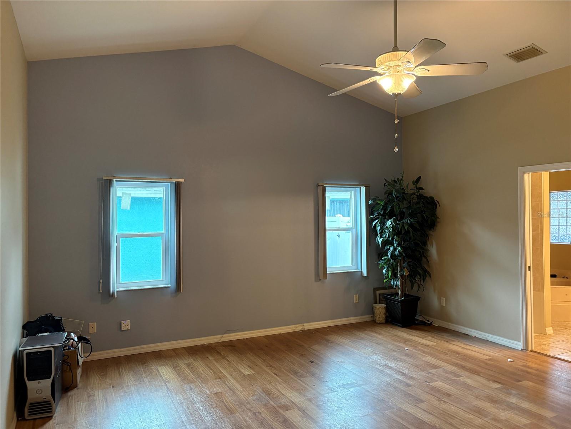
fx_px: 429
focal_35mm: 26
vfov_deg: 53.1
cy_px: 214
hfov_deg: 67.3
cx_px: 286
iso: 250
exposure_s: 1/60
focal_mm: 5.96
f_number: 1.6
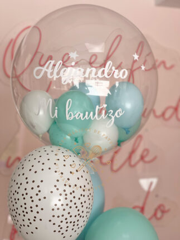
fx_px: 534
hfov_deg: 19.1
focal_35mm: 77
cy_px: 120
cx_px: 90
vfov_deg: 25.3
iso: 50
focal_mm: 9
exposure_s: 1/121
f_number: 2.8
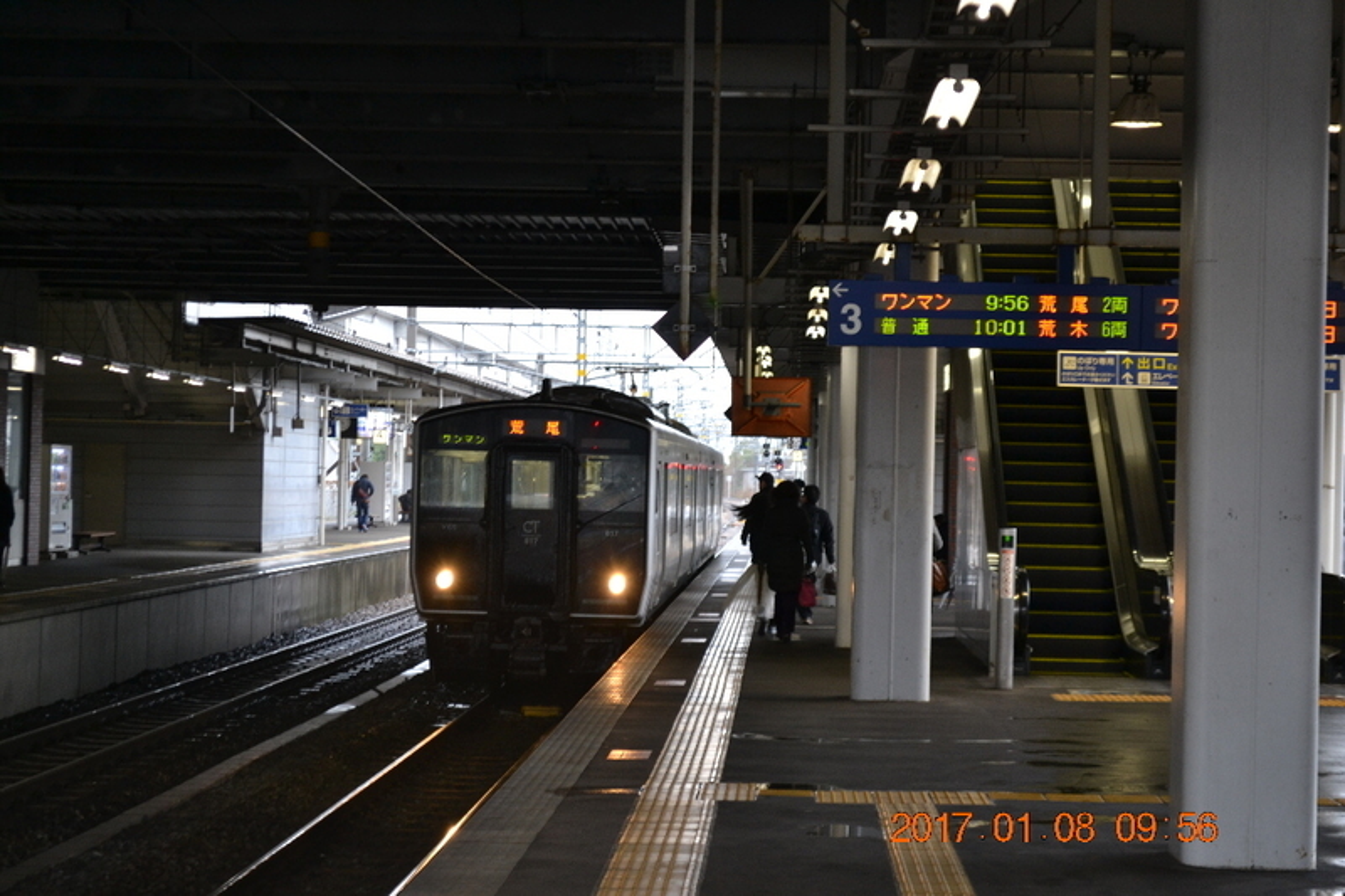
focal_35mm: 82
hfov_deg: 24.6
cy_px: 448
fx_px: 3081
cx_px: 672
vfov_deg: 16.5
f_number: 5.6
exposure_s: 1/40
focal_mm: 55
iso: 400
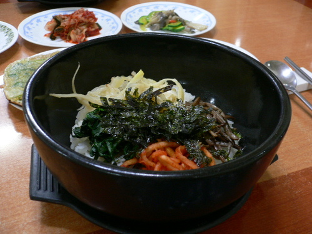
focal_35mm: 35
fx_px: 315
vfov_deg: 40.7
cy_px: 117
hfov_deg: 52.6
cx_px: 156
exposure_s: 1/8
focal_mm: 5.8
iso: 100
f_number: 2.8
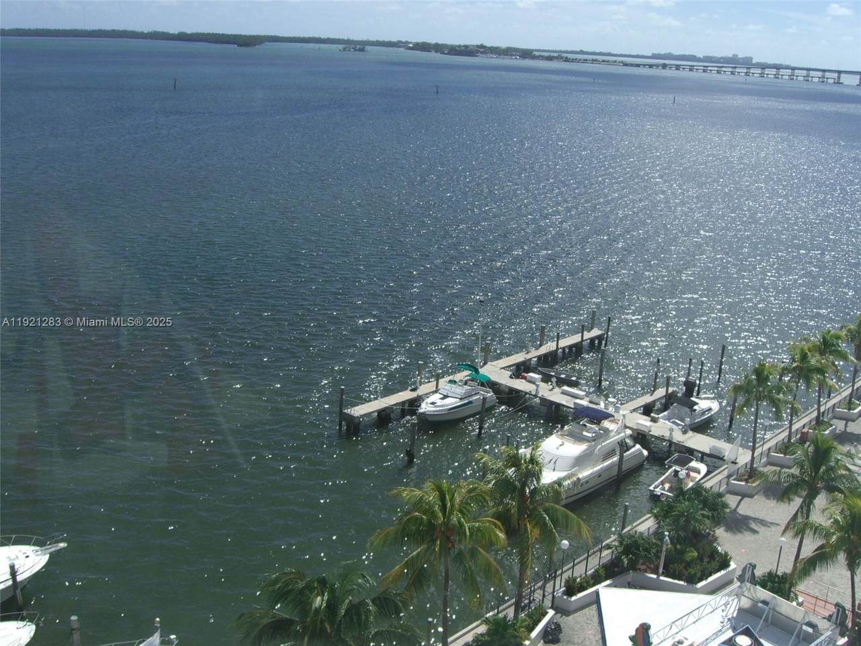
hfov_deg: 49.0
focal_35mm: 38
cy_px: 323
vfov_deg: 37.7
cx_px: 430
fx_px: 945
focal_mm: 7.9
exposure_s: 1/640
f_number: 4
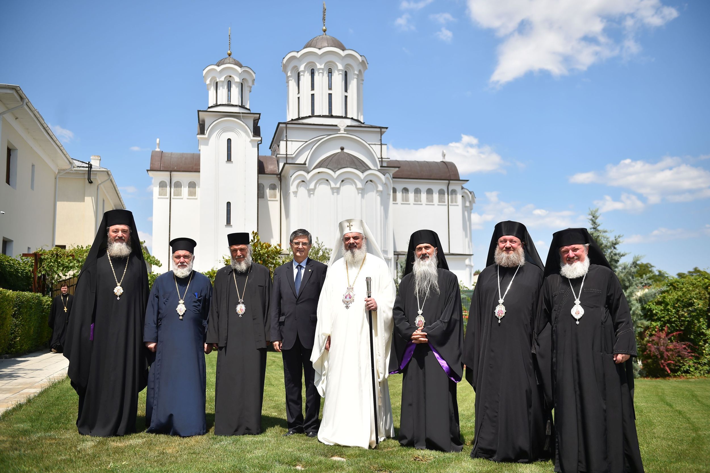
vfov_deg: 37.8
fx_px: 690
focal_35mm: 35
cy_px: 236
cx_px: 355
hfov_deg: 54.5
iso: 200
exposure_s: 1/3200
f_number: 3.2
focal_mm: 35
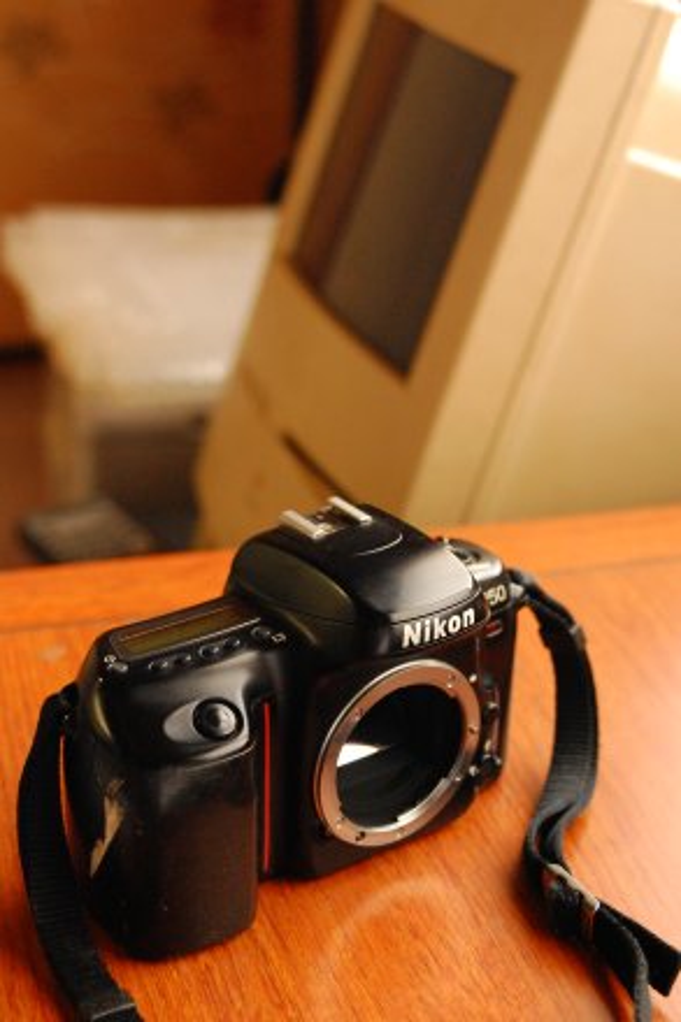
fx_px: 2215
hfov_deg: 17.5
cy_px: 511
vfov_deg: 26.0
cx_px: 340
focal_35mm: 78
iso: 1600
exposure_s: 1/25
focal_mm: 52
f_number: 4.5
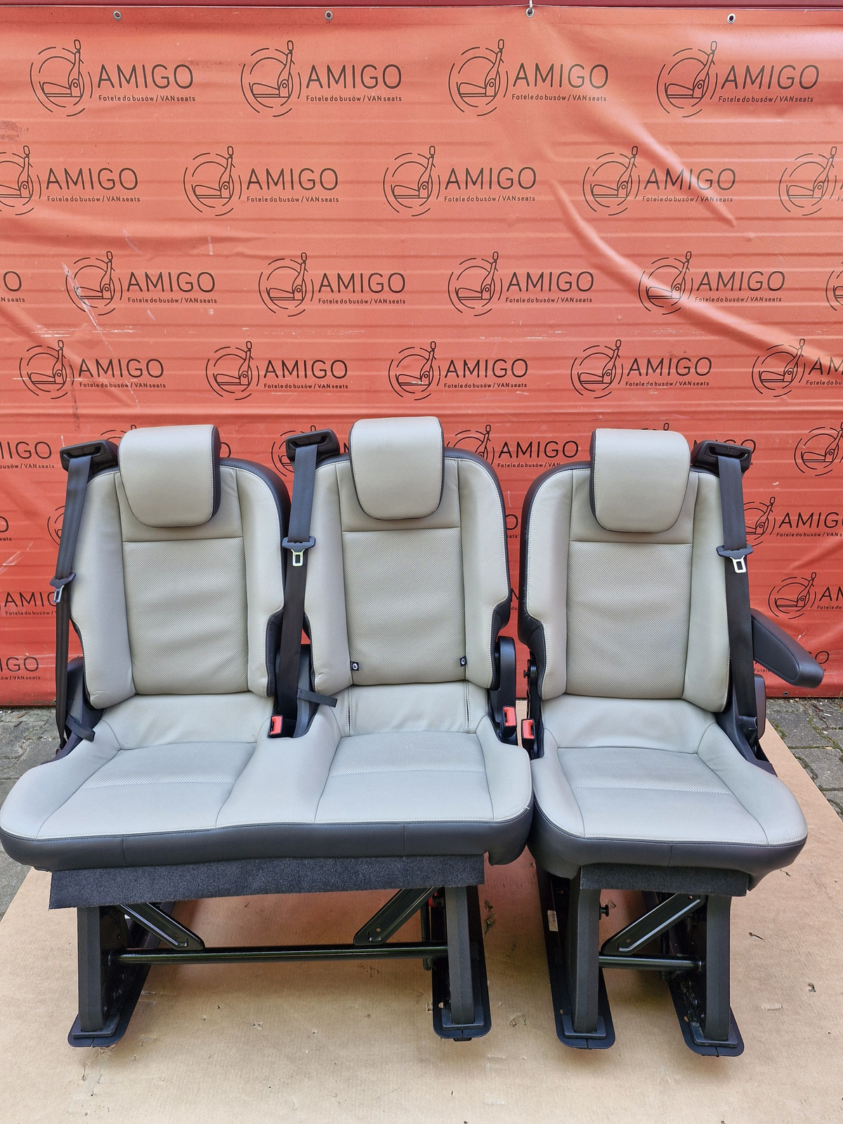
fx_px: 747
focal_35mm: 23
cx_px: 422
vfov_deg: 73.9
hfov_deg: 58.9
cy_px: 562
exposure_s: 1/100
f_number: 1.8
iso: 64
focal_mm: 5.54
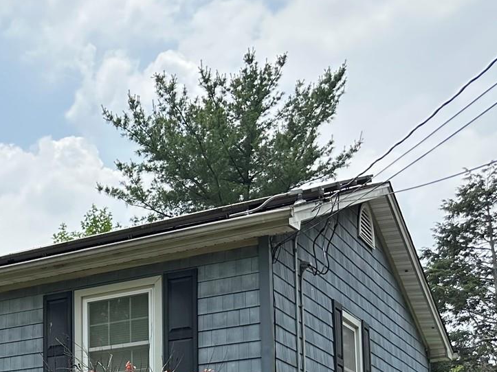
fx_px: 976
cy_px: 467
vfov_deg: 20.0
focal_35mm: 68
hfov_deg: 24.9
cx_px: -145
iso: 80
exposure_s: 1/3247
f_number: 1.78
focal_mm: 6.86
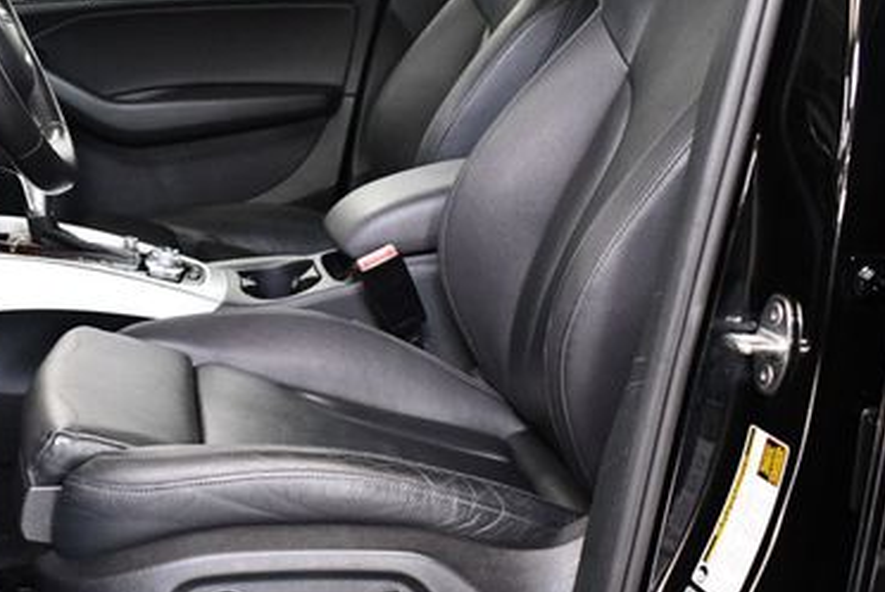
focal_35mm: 62
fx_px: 1526
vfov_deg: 21.9
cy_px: 385
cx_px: 193
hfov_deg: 31.6
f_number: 3.5
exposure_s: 1/125
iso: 2200
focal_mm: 18
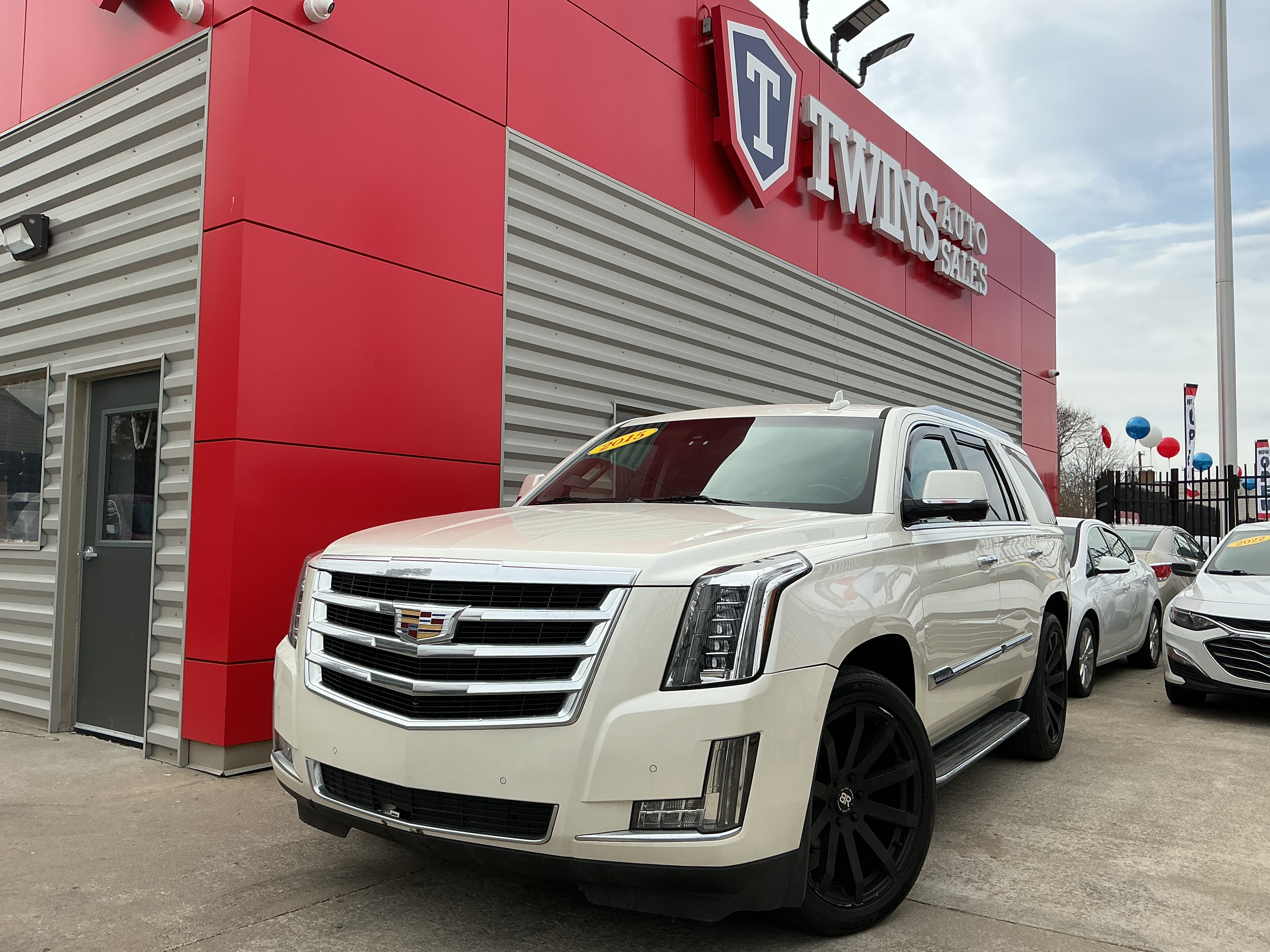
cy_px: 476
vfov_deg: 48.2
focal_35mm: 29
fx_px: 1064
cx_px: 635
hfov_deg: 61.7
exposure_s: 1/1675
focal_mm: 3
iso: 25
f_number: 1.8
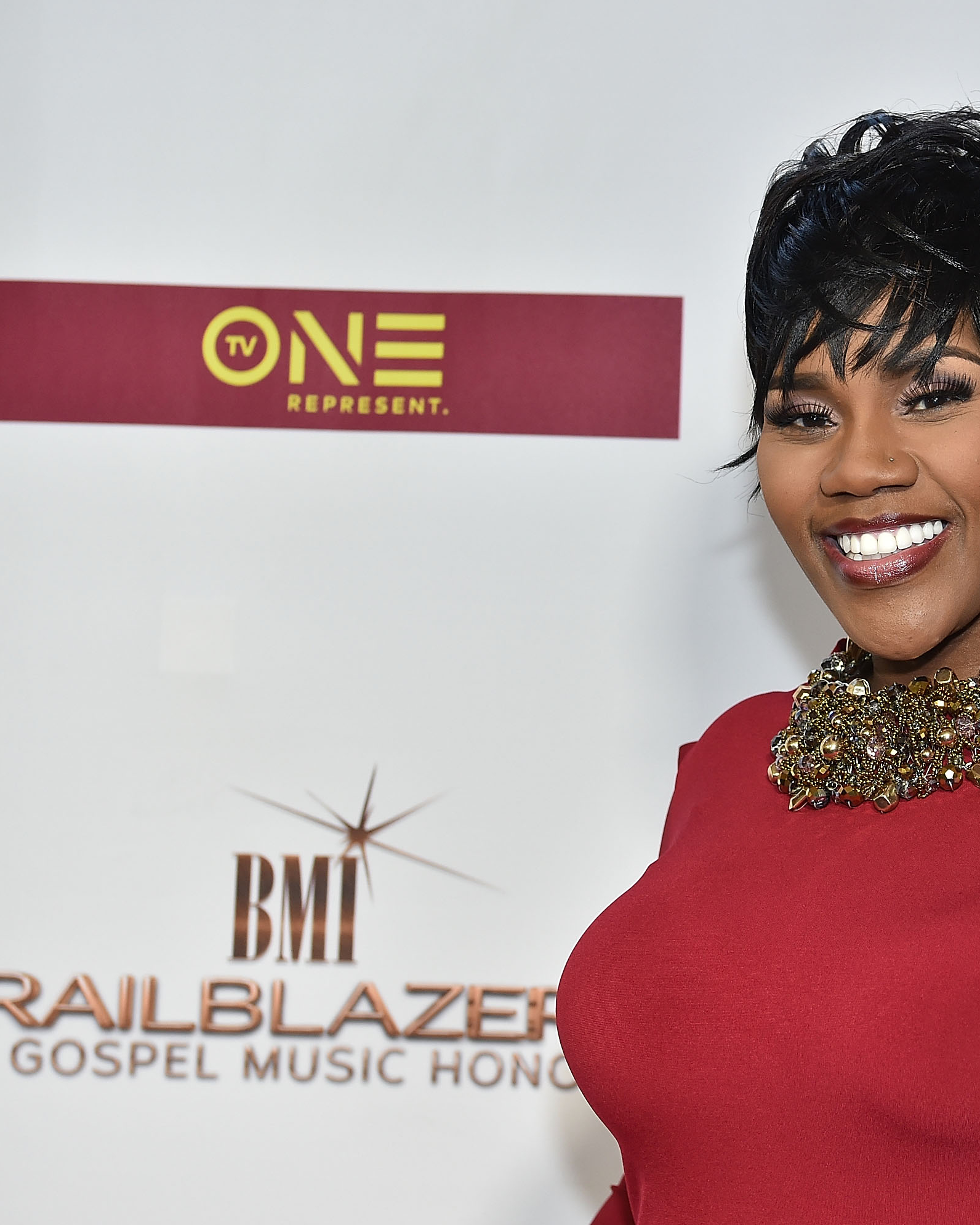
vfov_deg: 19.4
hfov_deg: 15.4
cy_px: 614
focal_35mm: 99
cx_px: 883
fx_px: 3589
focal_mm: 70
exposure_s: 1/100
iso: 1250
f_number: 6.3
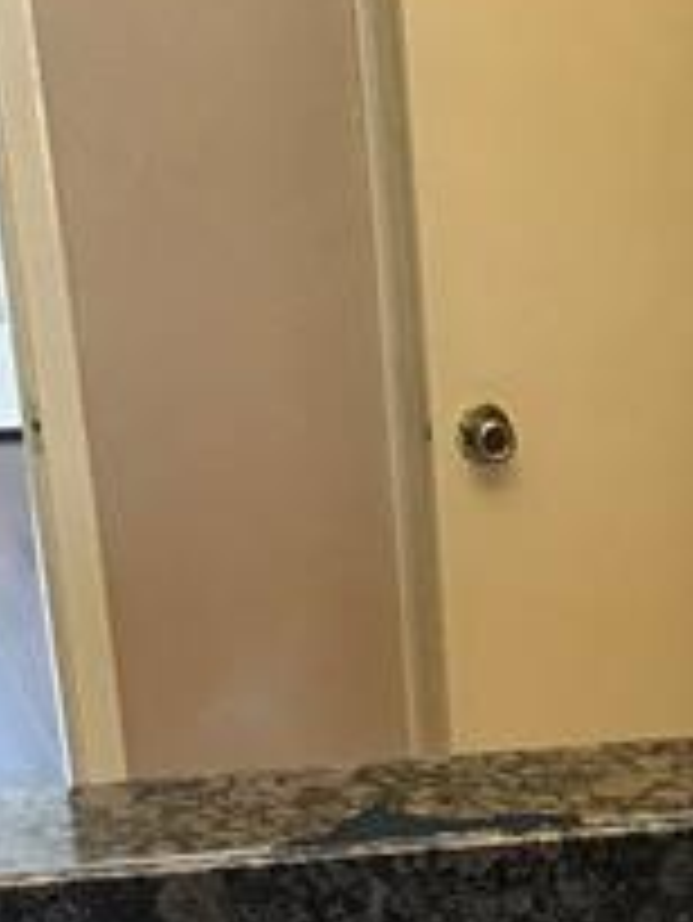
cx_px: 846
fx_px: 2800
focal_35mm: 105
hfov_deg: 13.7
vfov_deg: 16.2
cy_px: 1592
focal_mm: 3.99
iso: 40
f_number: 1.8
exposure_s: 1/20
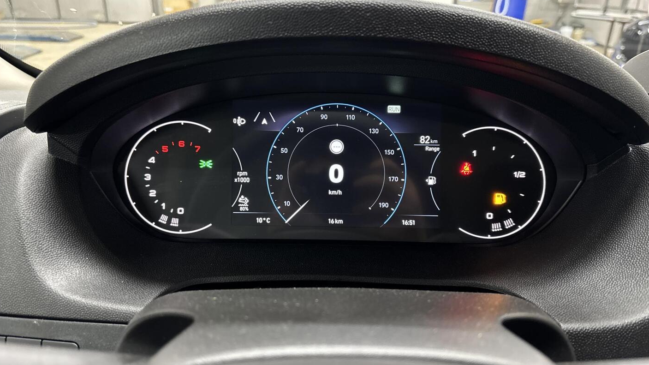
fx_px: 499
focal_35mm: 29
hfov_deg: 66.1
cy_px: 190
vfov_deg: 40.2
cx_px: 326
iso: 500
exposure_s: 1/25
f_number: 1.6
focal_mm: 5.96
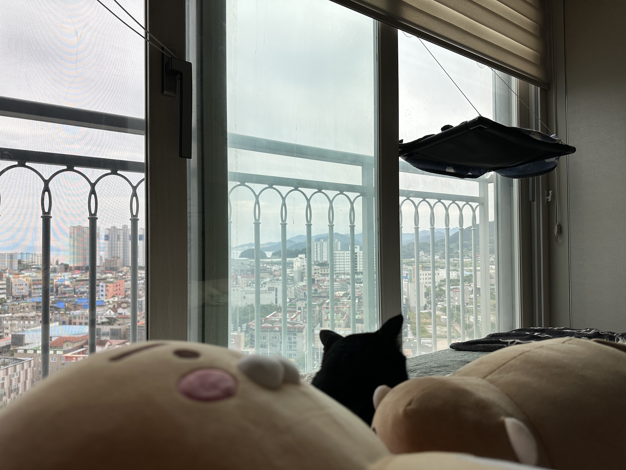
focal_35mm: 24
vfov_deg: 56.8
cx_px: 313
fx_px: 434
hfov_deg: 71.6
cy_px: 235
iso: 80
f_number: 1.78
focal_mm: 6.86
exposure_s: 1/1433
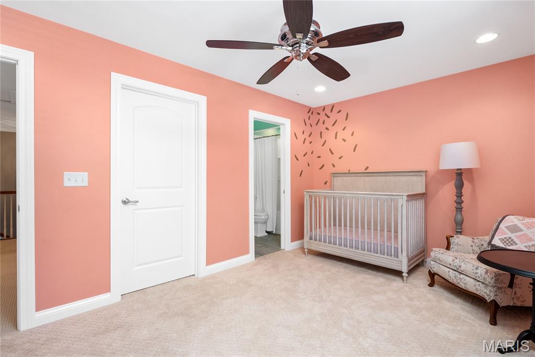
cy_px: 178
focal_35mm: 16
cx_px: 268
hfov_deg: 96.7
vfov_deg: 73.8
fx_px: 238
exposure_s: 1/5
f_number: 10
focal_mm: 8
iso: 640
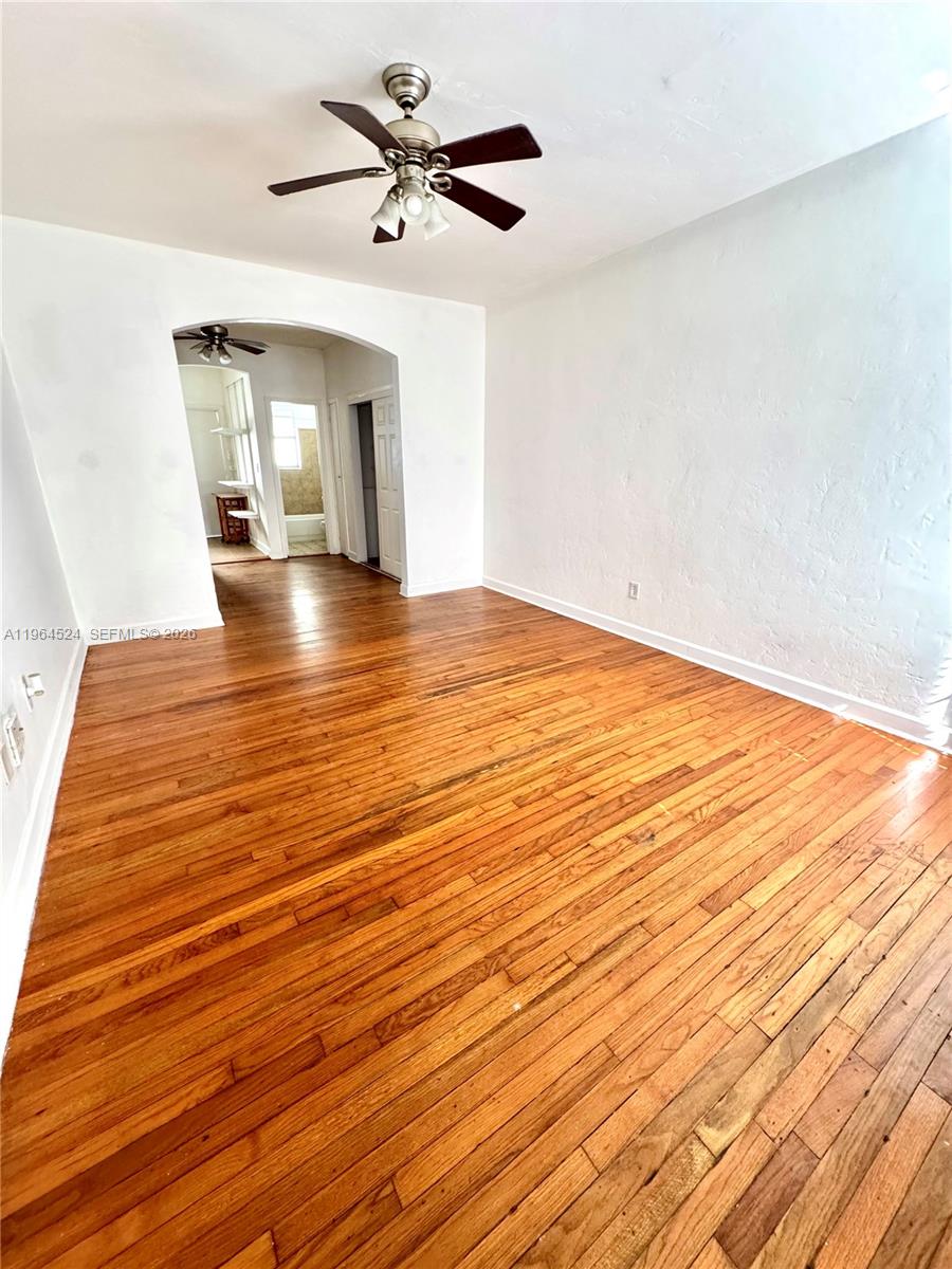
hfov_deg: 85.7
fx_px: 513
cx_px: 476
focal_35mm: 14
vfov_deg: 102.1
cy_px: 634
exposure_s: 1/76
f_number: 2.2
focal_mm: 2.22
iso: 320
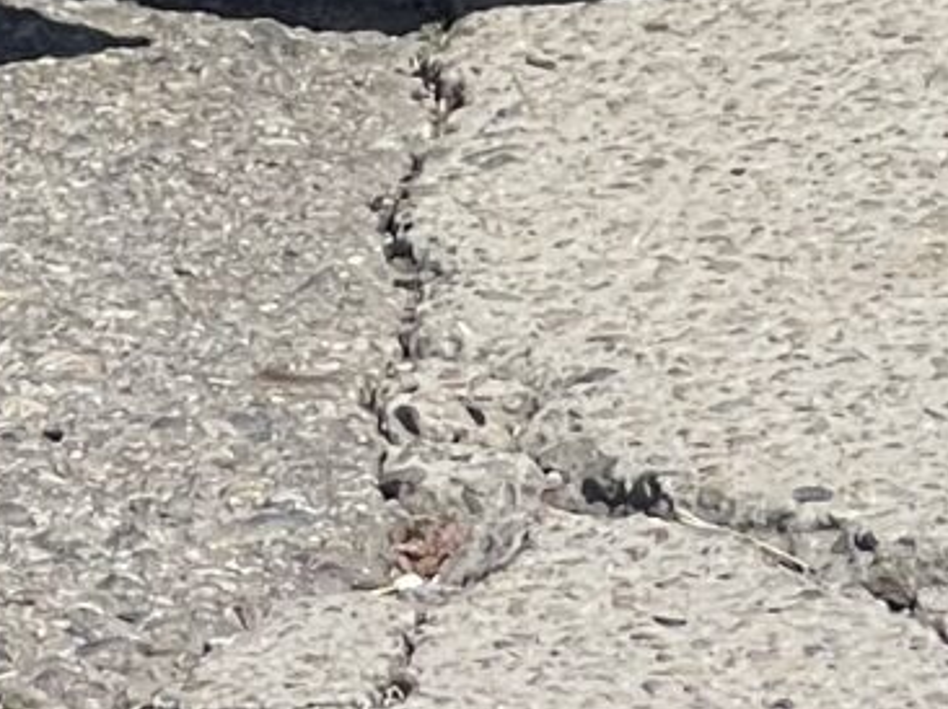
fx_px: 12261
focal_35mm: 448
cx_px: 793
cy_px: -1752
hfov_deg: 4.4
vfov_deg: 3.2
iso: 20
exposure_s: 1/2320
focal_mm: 7.5
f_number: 2.2
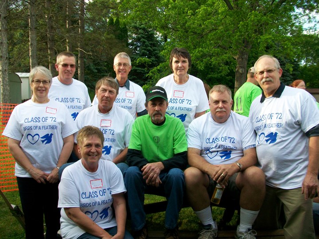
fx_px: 295
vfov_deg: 44.2
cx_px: 160
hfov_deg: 56.8
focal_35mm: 32
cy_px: 120
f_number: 2.8
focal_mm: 5.7
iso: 64
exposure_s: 1/200
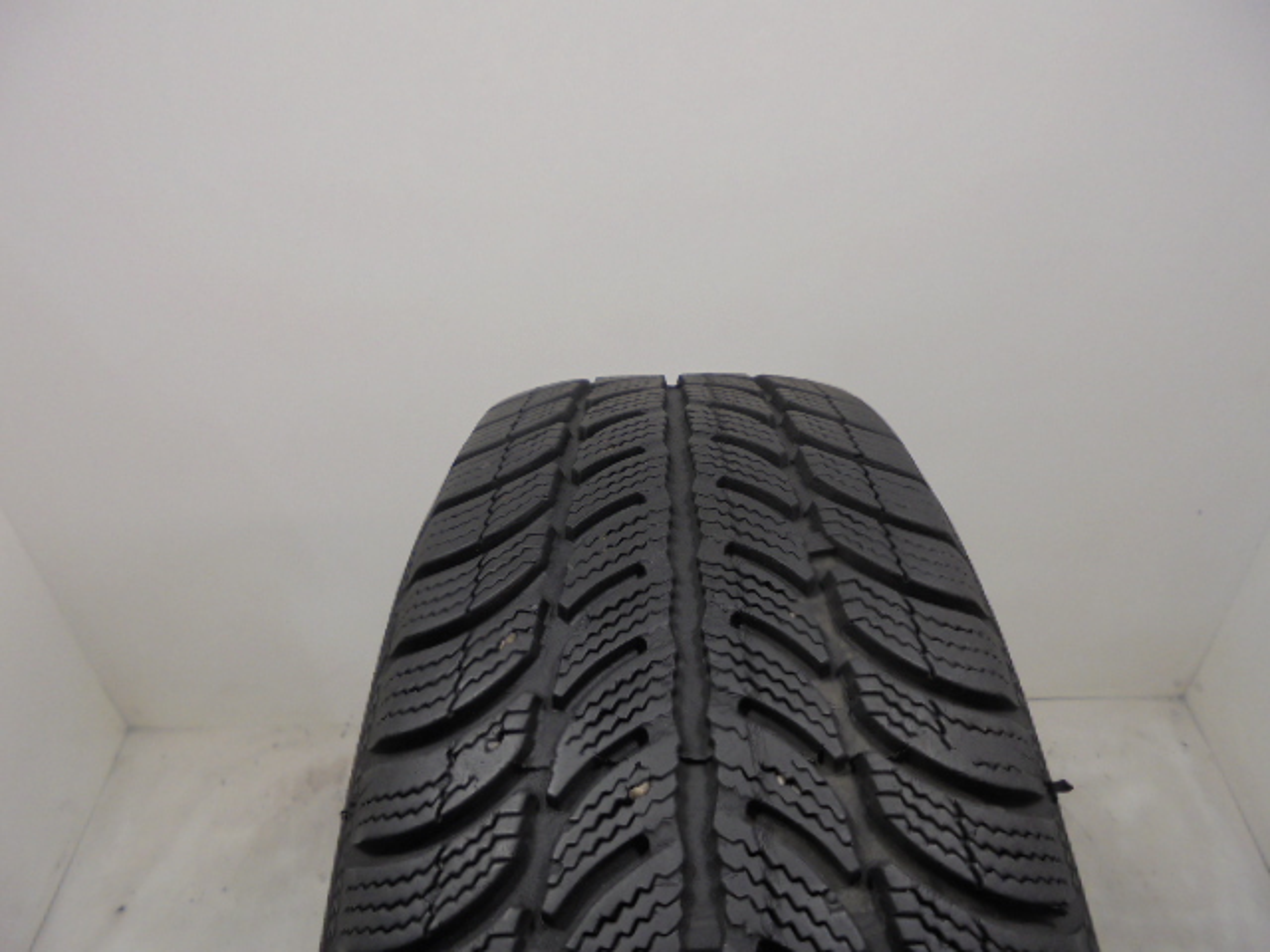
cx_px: 635
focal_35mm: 26
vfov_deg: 53.1
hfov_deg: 67.3
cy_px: 476
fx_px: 954
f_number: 3.5
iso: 100
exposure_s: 1/30
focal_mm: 4.6
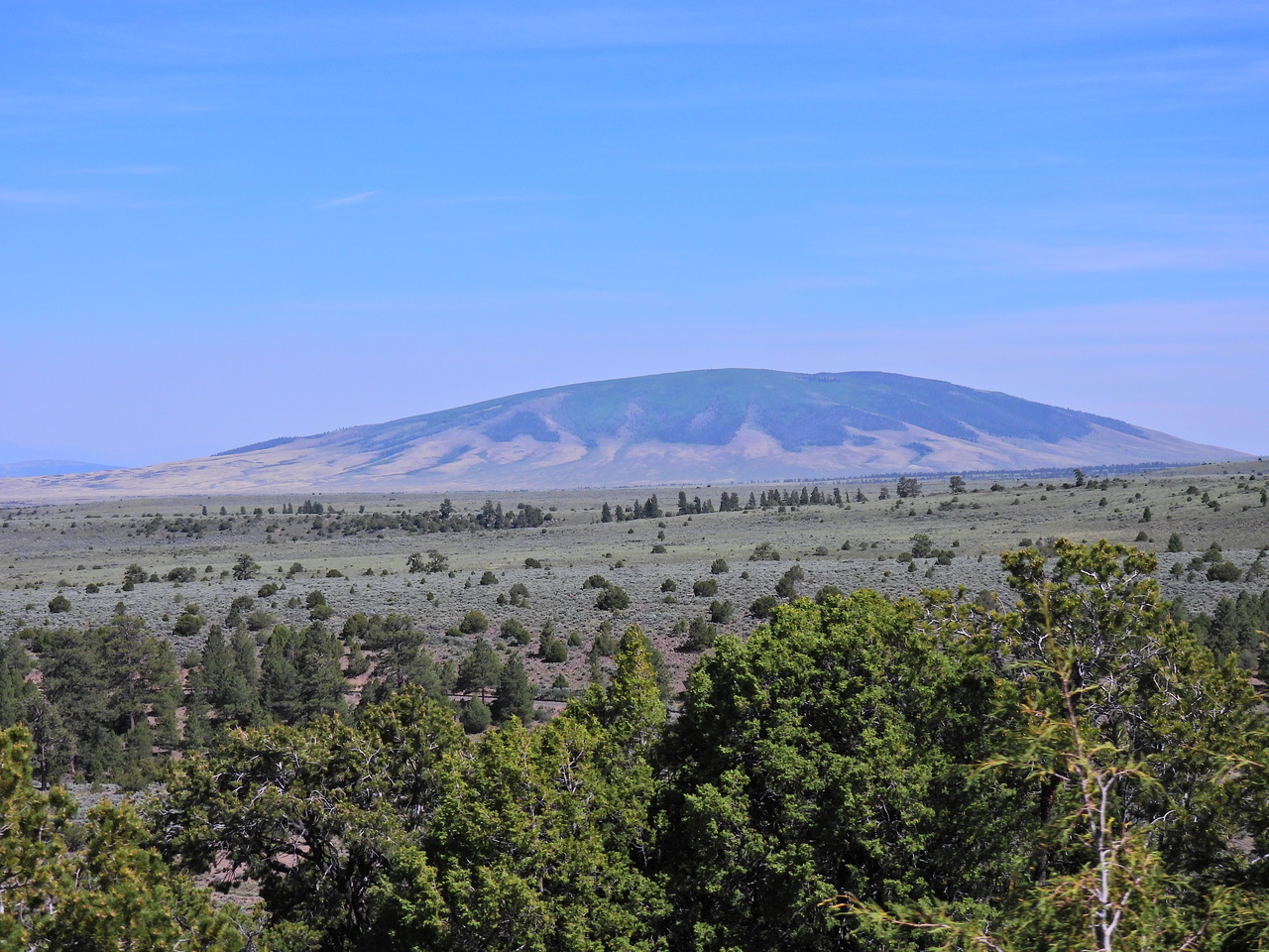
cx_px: 634
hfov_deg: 24.4
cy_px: 476
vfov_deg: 18.4
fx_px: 2933
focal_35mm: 80
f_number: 3.5
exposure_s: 1/2000
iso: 100
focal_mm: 14.3
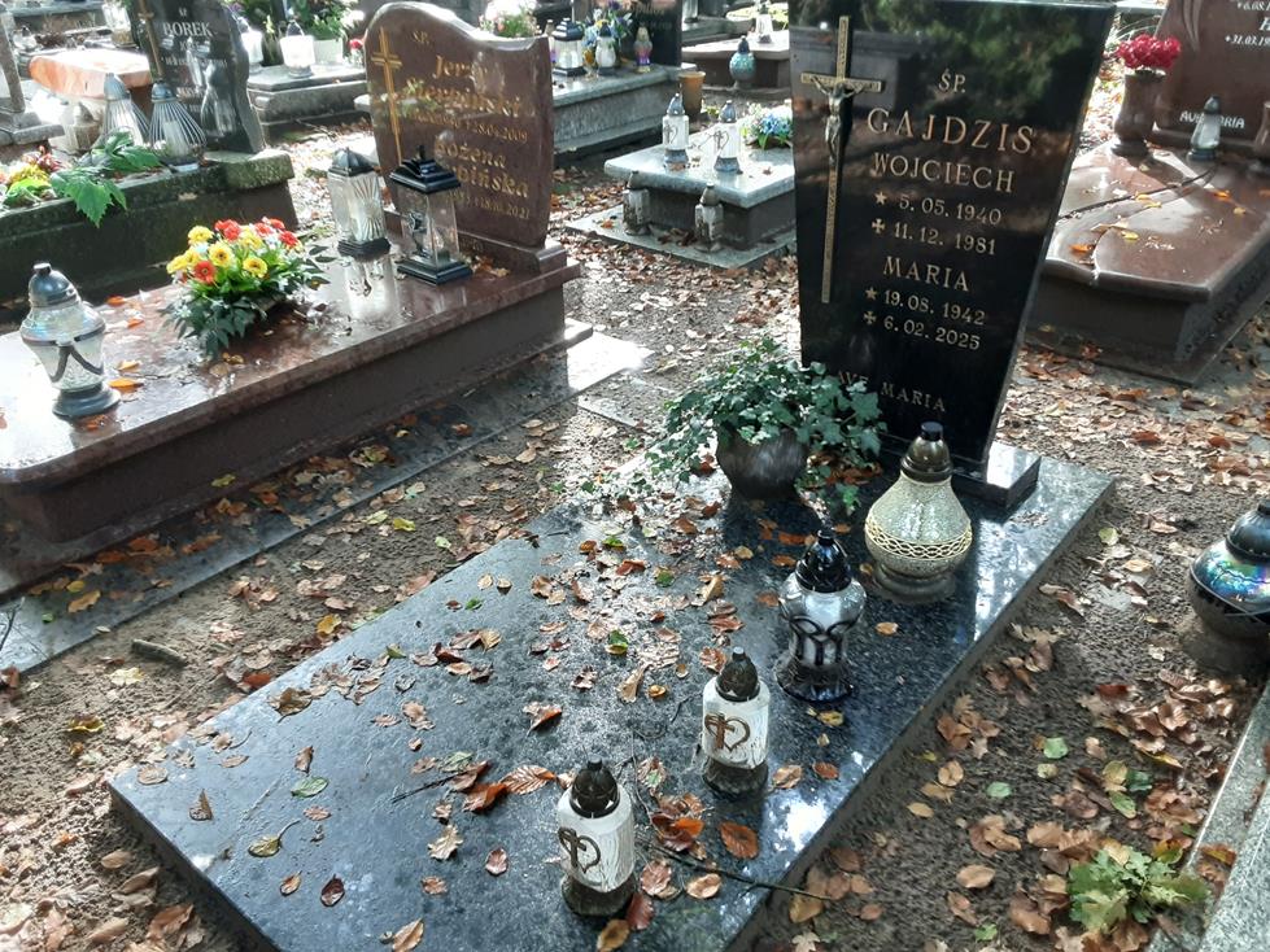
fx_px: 1027
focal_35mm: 28
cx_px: 635
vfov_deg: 49.7
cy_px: 476
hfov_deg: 63.5
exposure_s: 1/50
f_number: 1.9
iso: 100
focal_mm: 2.9
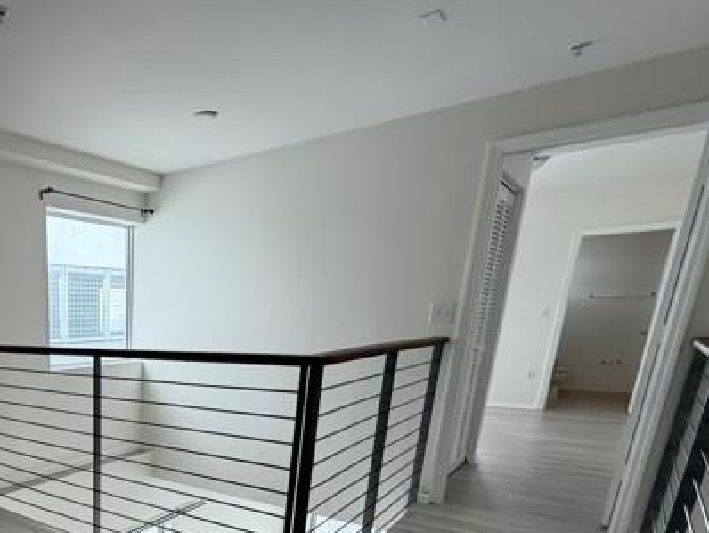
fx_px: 553
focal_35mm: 27
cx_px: 69
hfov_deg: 56.3
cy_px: 478
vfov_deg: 46.5
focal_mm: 2.22
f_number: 2.2
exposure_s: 1/121
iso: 125
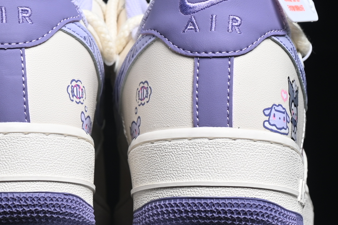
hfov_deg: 10.1
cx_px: 122
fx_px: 1915
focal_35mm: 204
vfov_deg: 6.7
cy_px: 41
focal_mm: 50
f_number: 6.3
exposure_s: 1/60
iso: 160
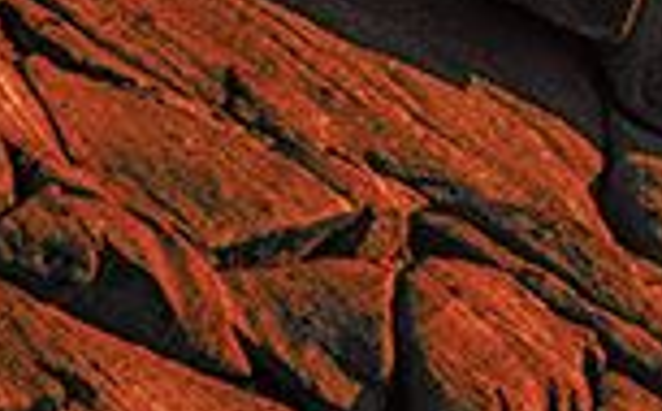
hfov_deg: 0.9
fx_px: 42068
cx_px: 887
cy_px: 206
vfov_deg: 0.6
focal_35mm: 2336
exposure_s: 1/800
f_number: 11
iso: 450
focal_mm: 700
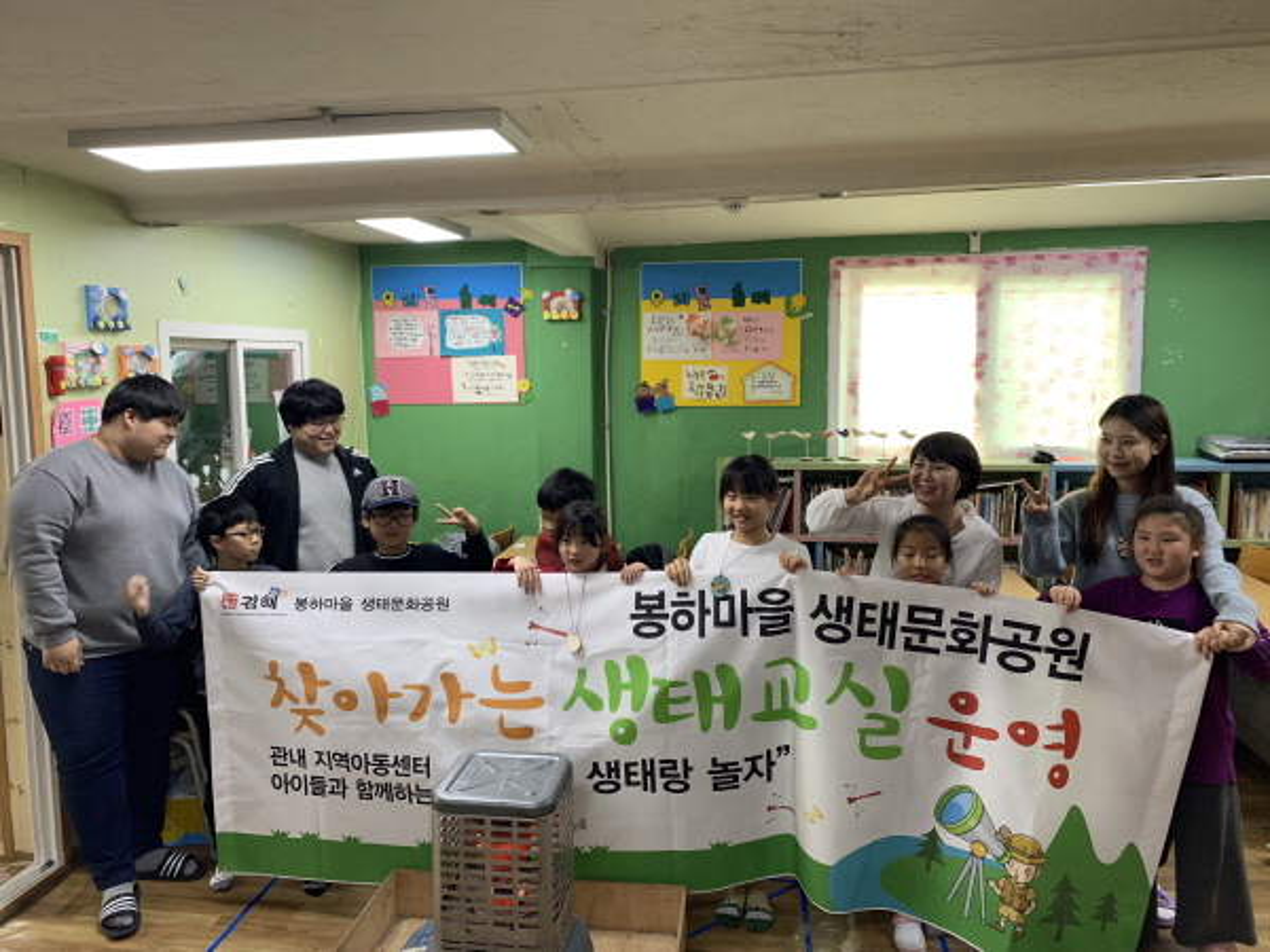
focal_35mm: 26
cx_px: 635
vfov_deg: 53.1
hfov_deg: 67.3
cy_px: 476
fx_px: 954
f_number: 1.8
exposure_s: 1/60
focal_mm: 4.25
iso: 100
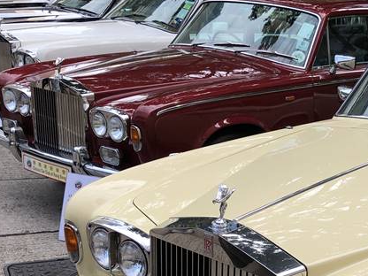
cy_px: 219
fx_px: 734
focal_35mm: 69
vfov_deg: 21.1
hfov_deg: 27.0
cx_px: 346
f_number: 1.8
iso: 20
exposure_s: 1/873
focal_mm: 3.99
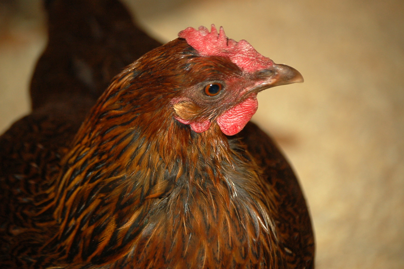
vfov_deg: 7.6
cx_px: 202
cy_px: 134
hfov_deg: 11.4
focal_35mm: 180
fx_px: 2018
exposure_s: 1/60
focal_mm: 120
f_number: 5
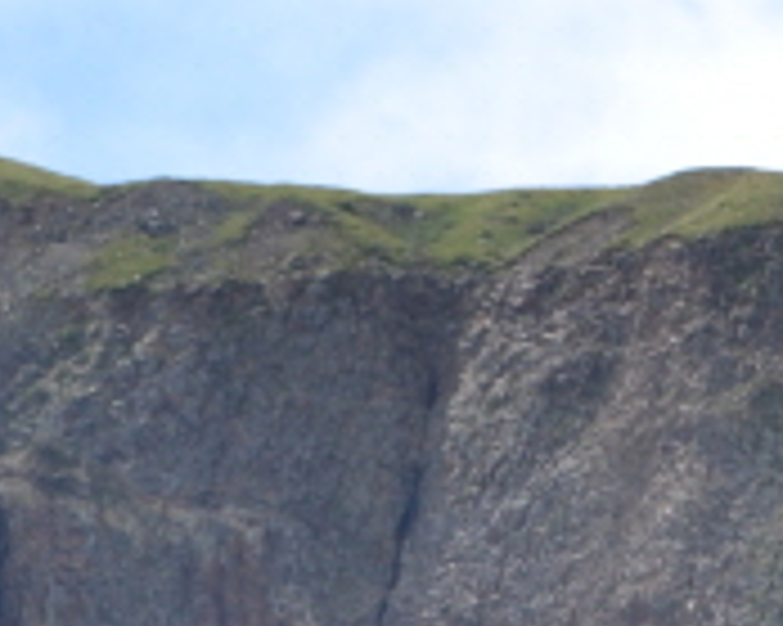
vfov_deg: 3.8
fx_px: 9274
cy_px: 982
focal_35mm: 400
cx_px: 1750
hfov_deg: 4.7
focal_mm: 55
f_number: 10
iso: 400
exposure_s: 1/320
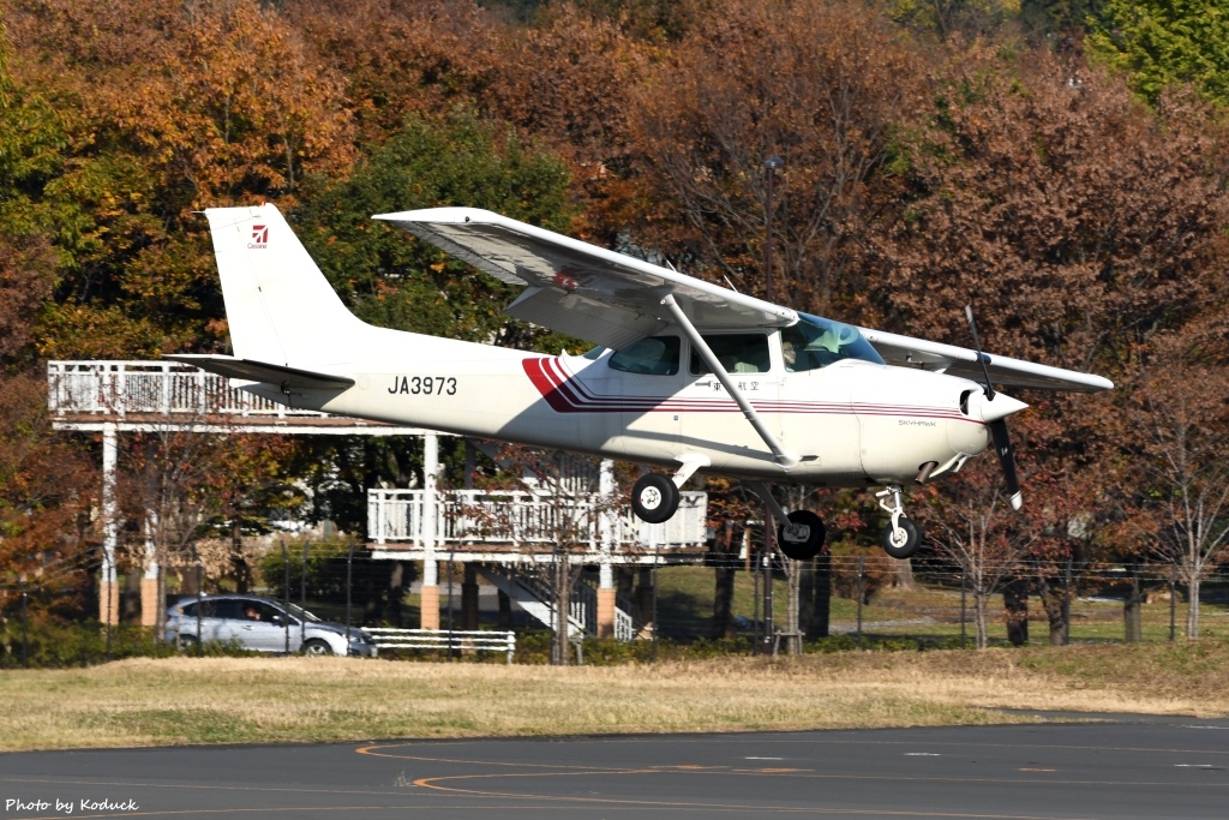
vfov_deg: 3.4
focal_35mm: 405
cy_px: 410
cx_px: 614
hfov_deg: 5.1
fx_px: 13827
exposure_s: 1/1250
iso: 400
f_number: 8
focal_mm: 270
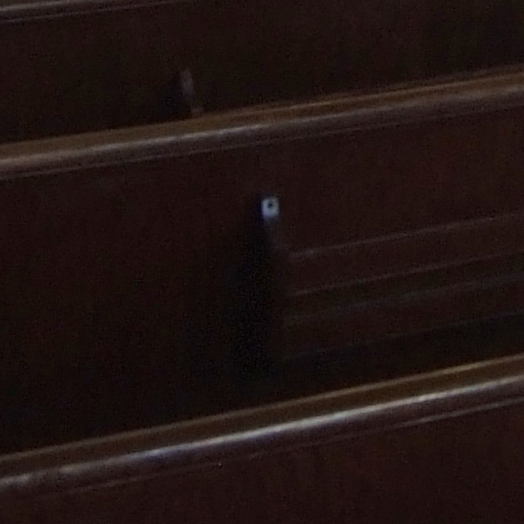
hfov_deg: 8.7
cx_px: 1313
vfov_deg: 8.9
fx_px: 3083
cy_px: -684
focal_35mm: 180
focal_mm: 20
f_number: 8
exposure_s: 1/60
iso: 800
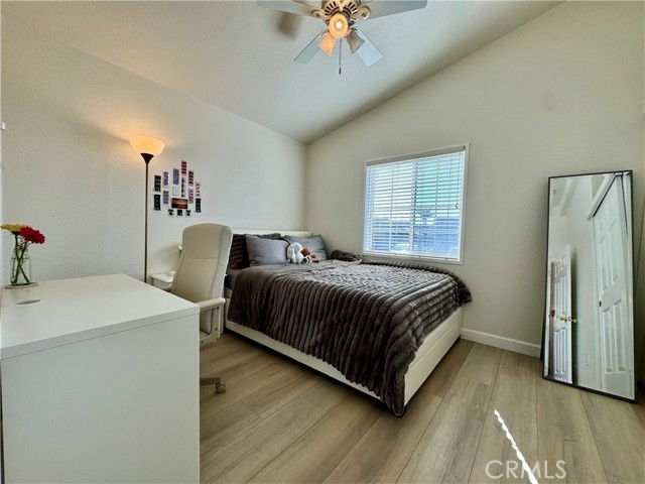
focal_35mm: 14
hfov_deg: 102.1
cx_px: 322
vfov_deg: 85.7
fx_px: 261
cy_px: 242
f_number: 2.2
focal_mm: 2.22
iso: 40
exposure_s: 1/213
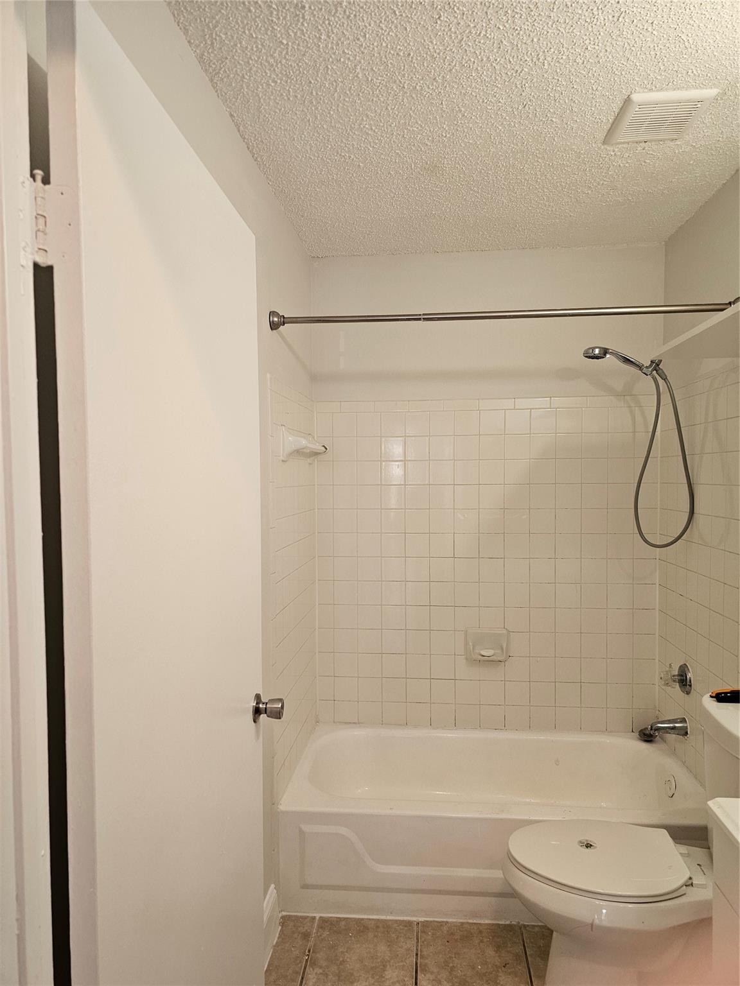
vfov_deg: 73.9
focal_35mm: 23
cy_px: 493
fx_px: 656
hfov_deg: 58.9
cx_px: 370
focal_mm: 6.3
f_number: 1.7
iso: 160
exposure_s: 1/120
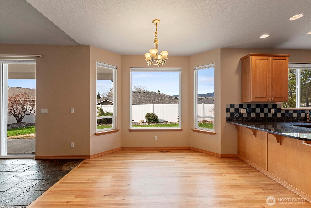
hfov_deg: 100.4
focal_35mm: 15
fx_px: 130
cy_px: 104
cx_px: 156
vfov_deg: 77.4
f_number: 8
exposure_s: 1/30
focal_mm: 15
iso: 200
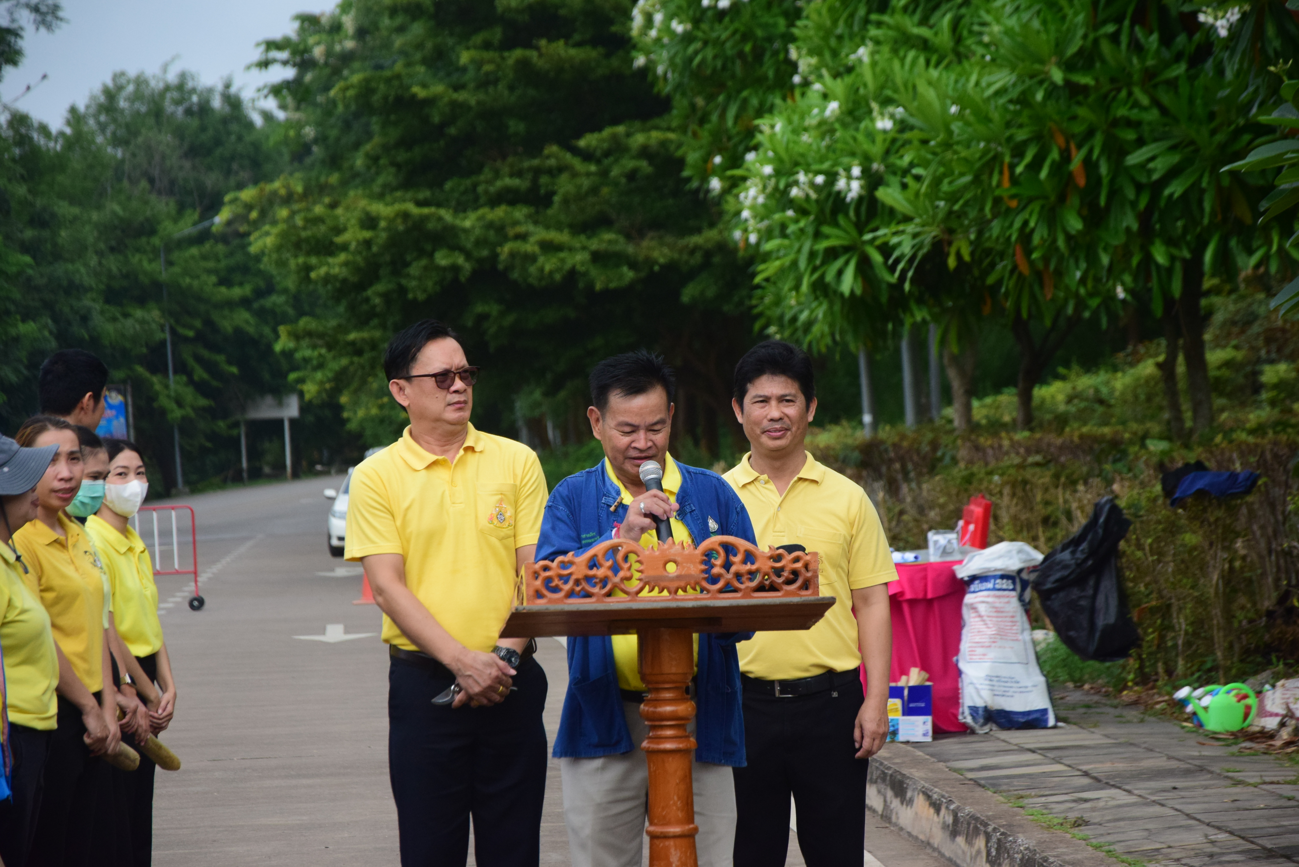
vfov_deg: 8.7
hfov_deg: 13.0
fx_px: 5684
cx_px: 650
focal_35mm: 158
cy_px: 434
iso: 1250
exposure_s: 1/2500
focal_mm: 105
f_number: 5.6
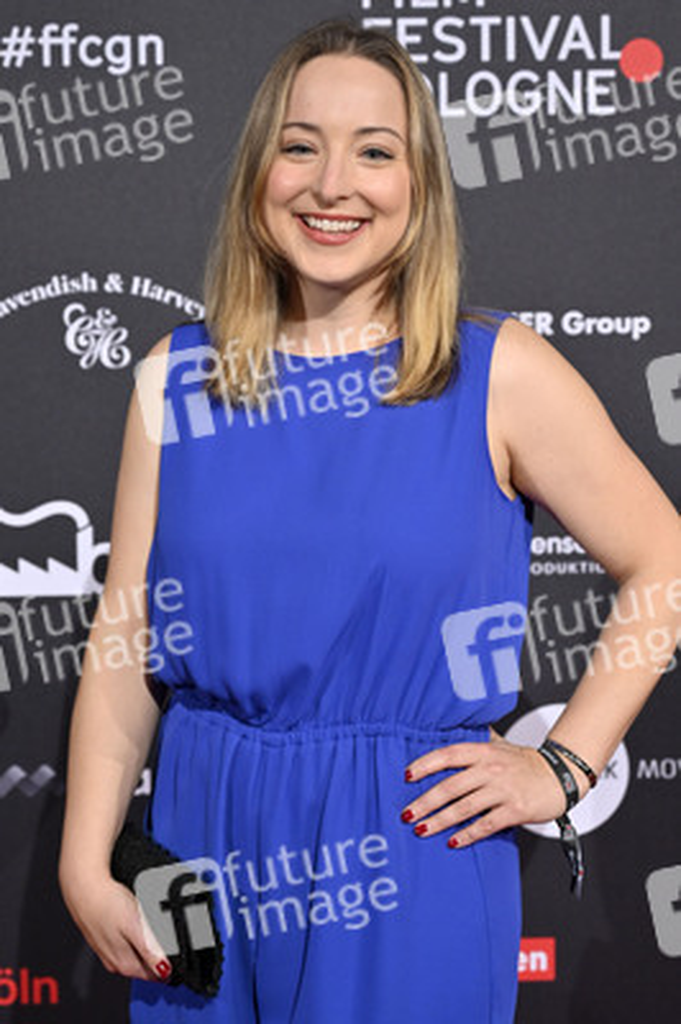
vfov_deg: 34.0
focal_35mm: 59
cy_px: 512
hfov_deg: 23.0
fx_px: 1677
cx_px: 340
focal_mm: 59
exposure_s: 1/200
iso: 1000
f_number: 4
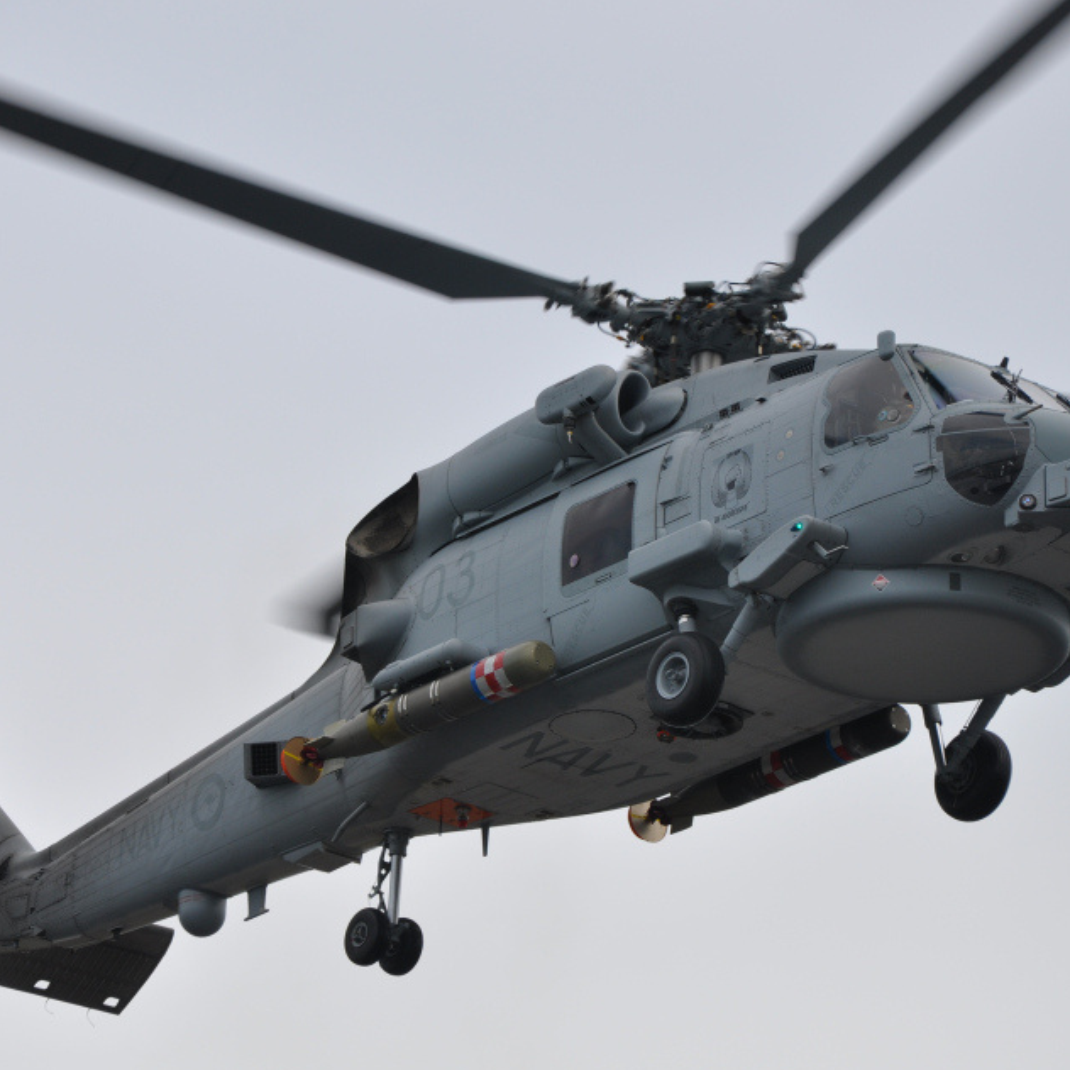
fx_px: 7402
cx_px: 530
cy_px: 519
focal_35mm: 212
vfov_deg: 8.3
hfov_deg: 8.3
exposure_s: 1/400
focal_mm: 105
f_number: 10
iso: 200
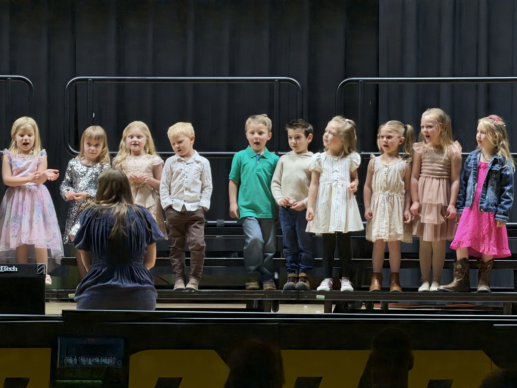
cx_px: 258
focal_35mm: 200
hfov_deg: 9.9
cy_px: 194
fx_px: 2987
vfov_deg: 7.4
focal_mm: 16.89
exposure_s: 1/60
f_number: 2.8
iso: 320
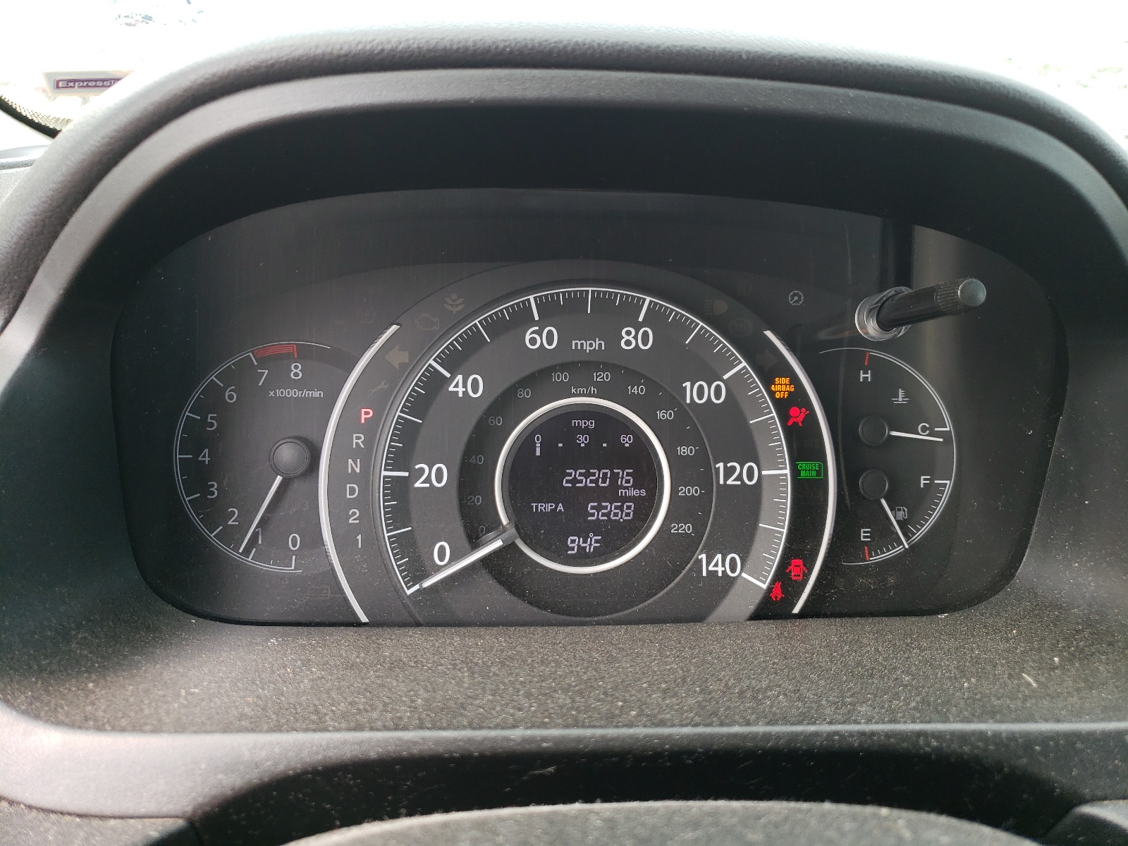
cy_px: 423
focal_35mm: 26
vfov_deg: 53.1
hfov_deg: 67.3
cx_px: 564
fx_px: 847
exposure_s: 1/156
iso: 50
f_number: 1.5
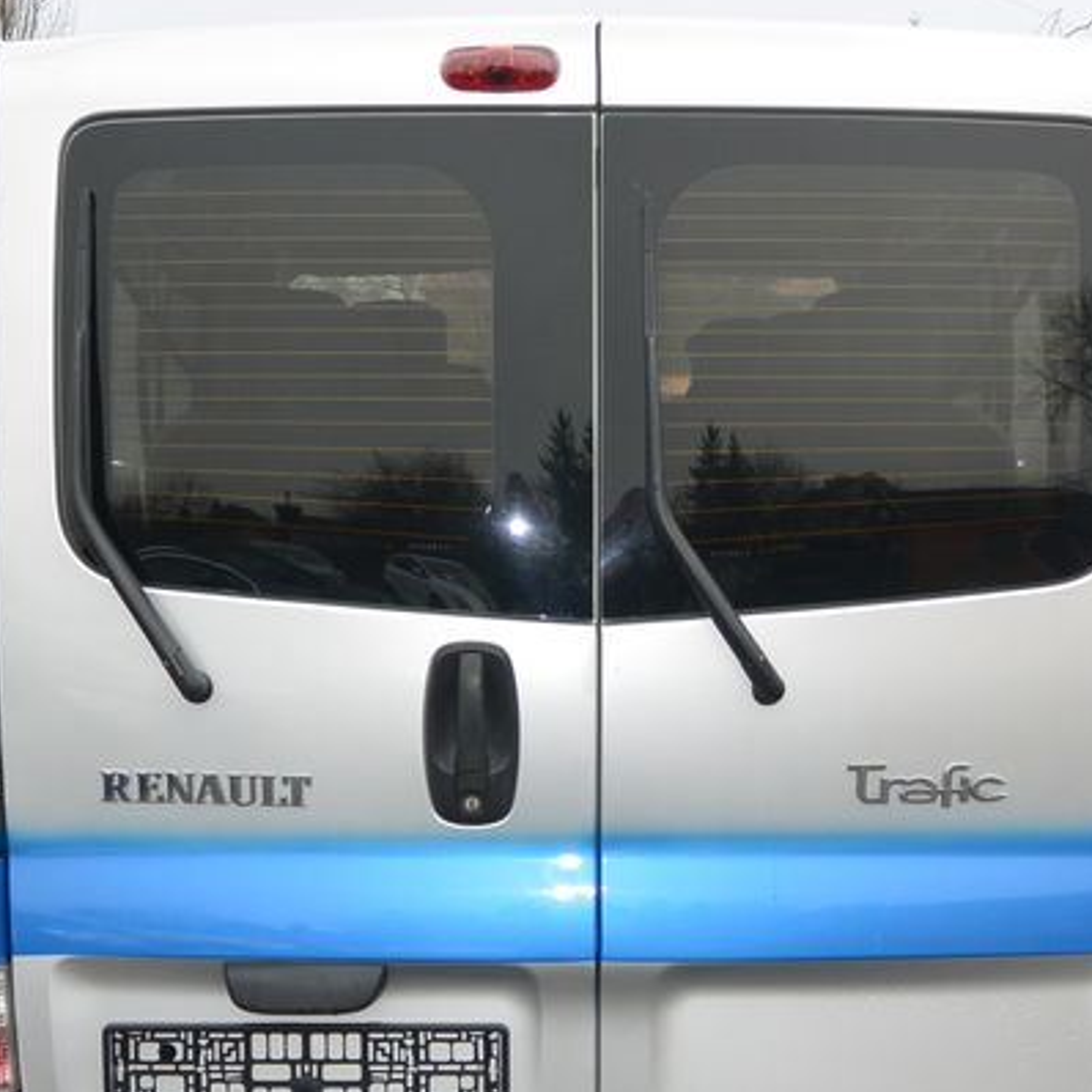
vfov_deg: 28.7
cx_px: 601
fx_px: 2106
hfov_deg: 29.1
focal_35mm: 59
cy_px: 814
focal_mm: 10
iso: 160
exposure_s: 1/200
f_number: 4
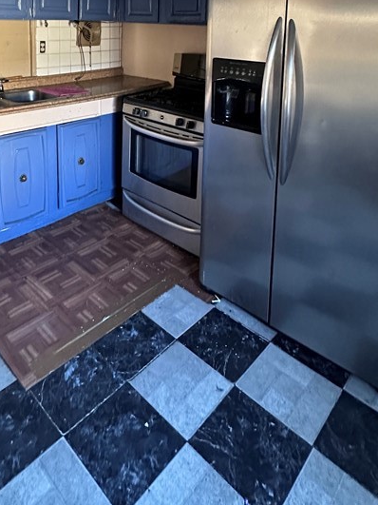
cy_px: 64
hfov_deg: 50.5
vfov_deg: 57.4
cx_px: 127
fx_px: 393
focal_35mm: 27
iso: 800
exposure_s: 1/60
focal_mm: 2.22
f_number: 2.2
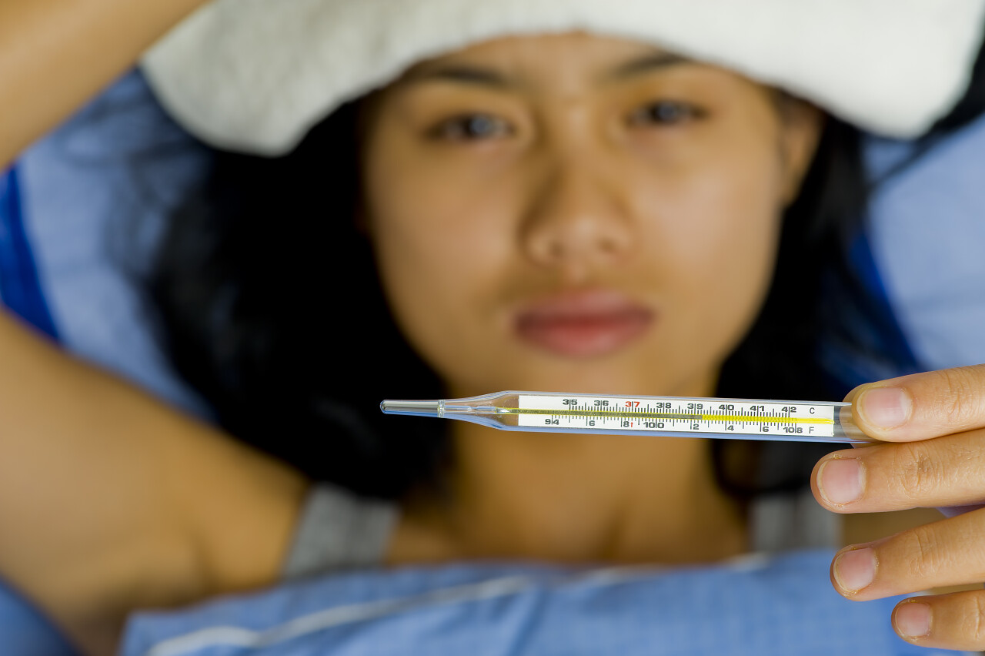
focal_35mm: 100
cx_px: 492
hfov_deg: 20.4
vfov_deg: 13.7
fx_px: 2735
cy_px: 328
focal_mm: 100
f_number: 11
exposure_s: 1/160
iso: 200
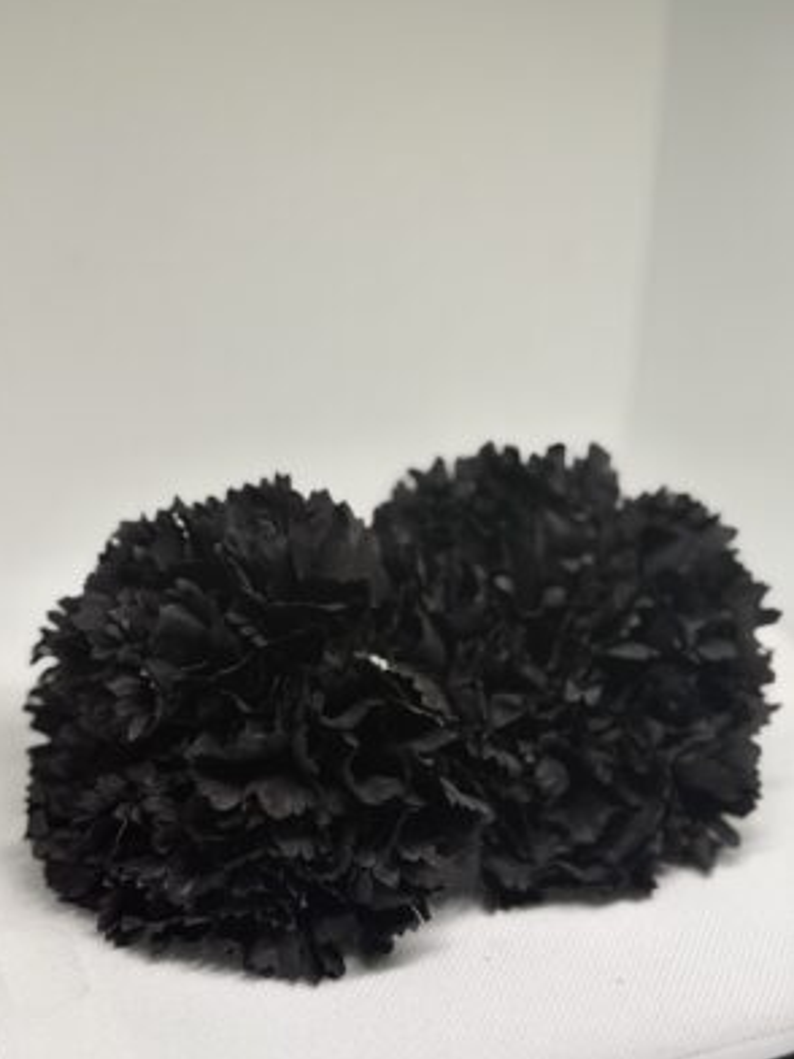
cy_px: 521
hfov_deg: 27.5
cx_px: 392
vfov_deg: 36.2
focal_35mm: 53
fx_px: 1621
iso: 25
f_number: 1.6
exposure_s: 1/100
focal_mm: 5.96
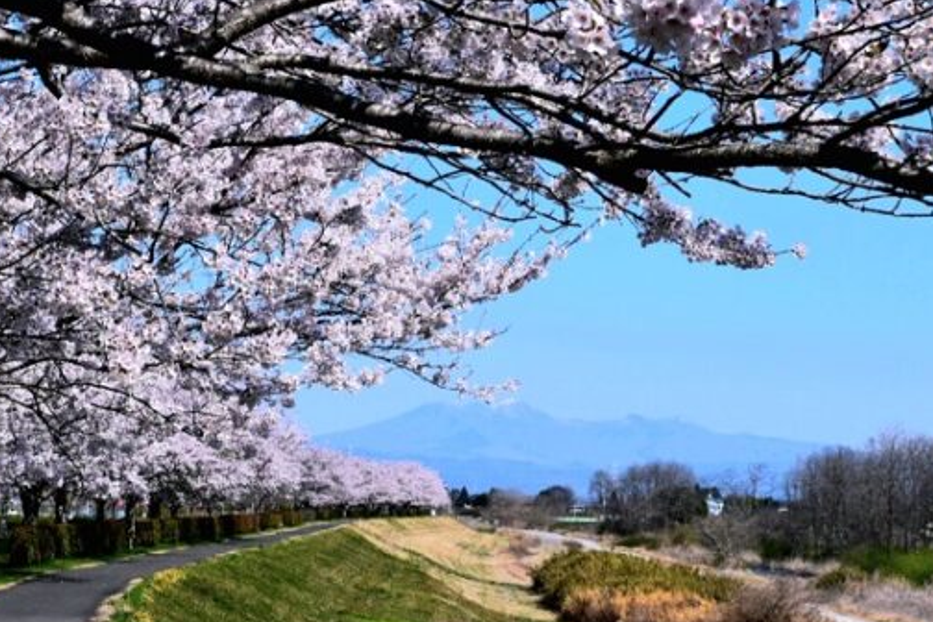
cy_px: 327
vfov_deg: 20.4
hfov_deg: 30.2
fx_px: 1727
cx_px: 391
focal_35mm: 67
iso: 320
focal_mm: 35
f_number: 11
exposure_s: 1/500
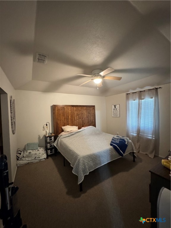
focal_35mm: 14
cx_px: 86
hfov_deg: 85.7
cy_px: 114
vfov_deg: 102.1
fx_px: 92
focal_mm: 2.22
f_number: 2.2
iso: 1250
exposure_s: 1/40
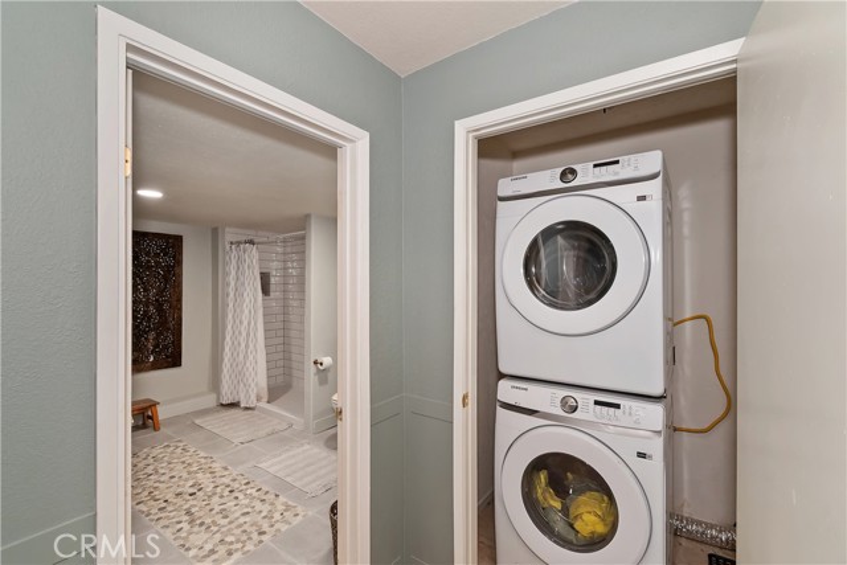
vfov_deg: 77.4
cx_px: 424
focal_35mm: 15
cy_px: 282
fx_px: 353
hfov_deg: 100.4
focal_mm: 10
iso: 400
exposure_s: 1/30
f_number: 8
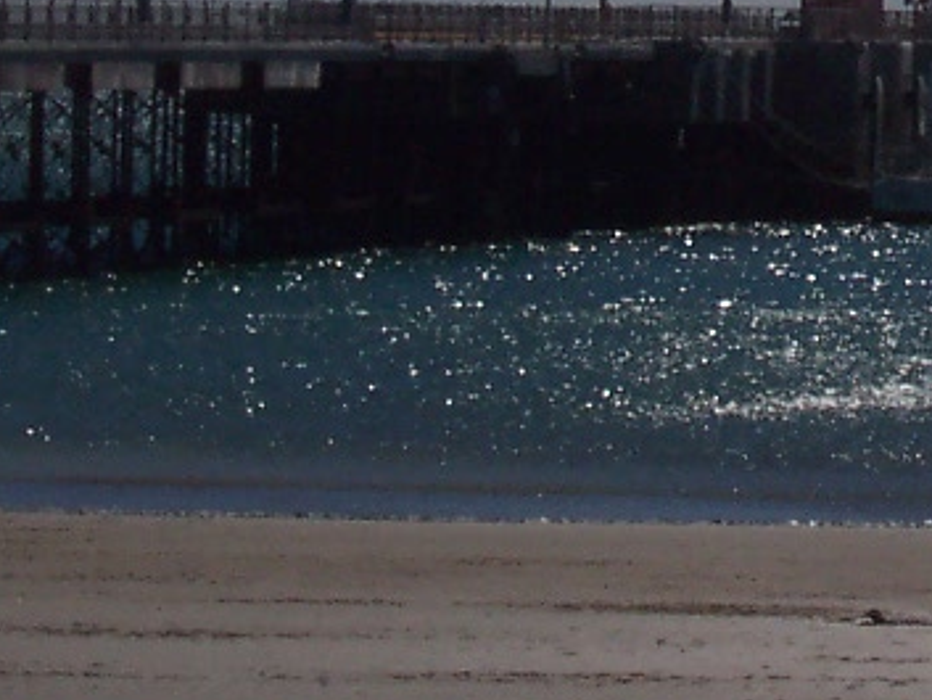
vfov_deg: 3.9
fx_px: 10154
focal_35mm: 377
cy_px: -441
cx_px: 1302
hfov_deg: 5.2
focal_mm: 16.8
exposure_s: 1/1000
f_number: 9.5
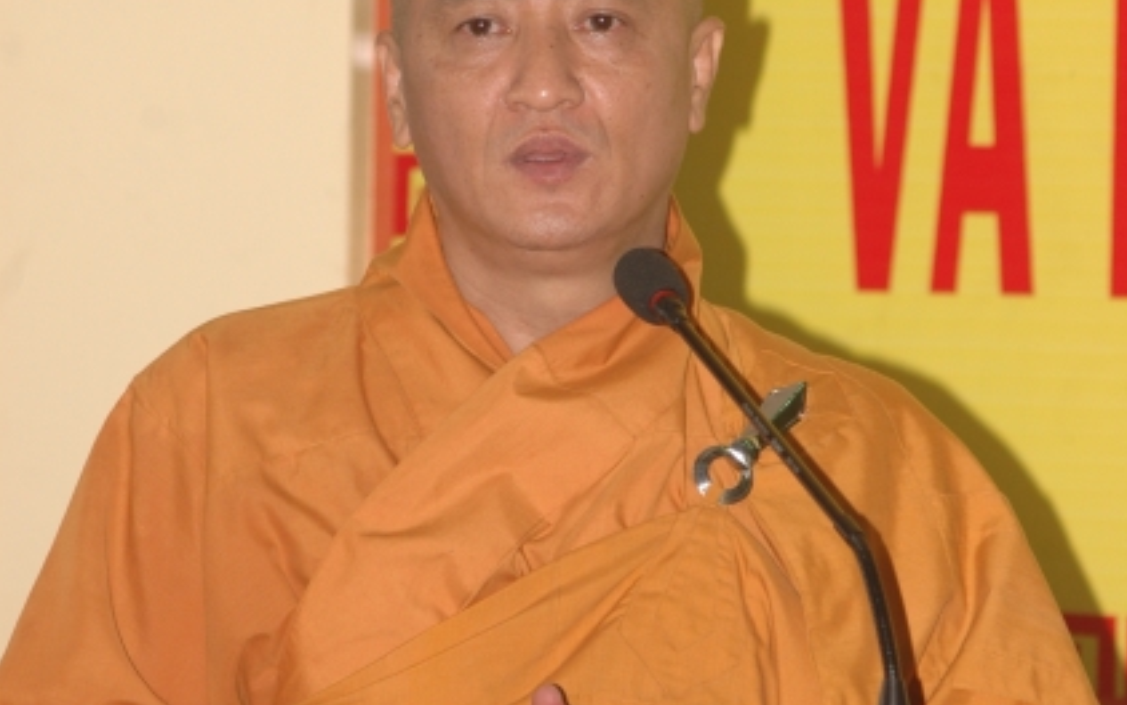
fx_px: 14225
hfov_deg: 4.5
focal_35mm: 463
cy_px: 307
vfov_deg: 2.8
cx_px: 565
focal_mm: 200
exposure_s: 1/60
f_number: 5.6
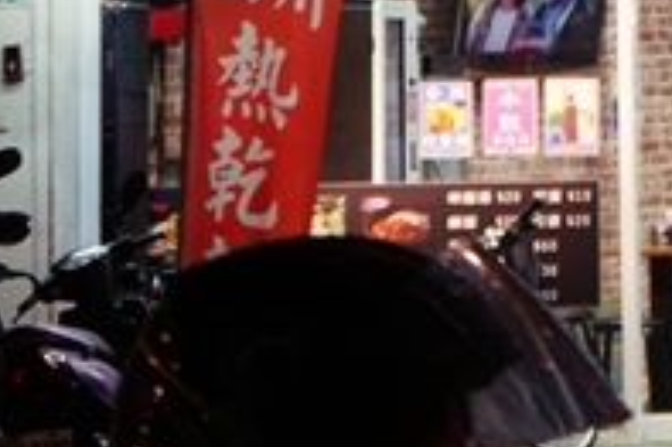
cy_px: -374
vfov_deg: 5.3
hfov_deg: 7.9
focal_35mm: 256
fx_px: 4775
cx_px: 972
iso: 1000
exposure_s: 1/80
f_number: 5.6
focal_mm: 63
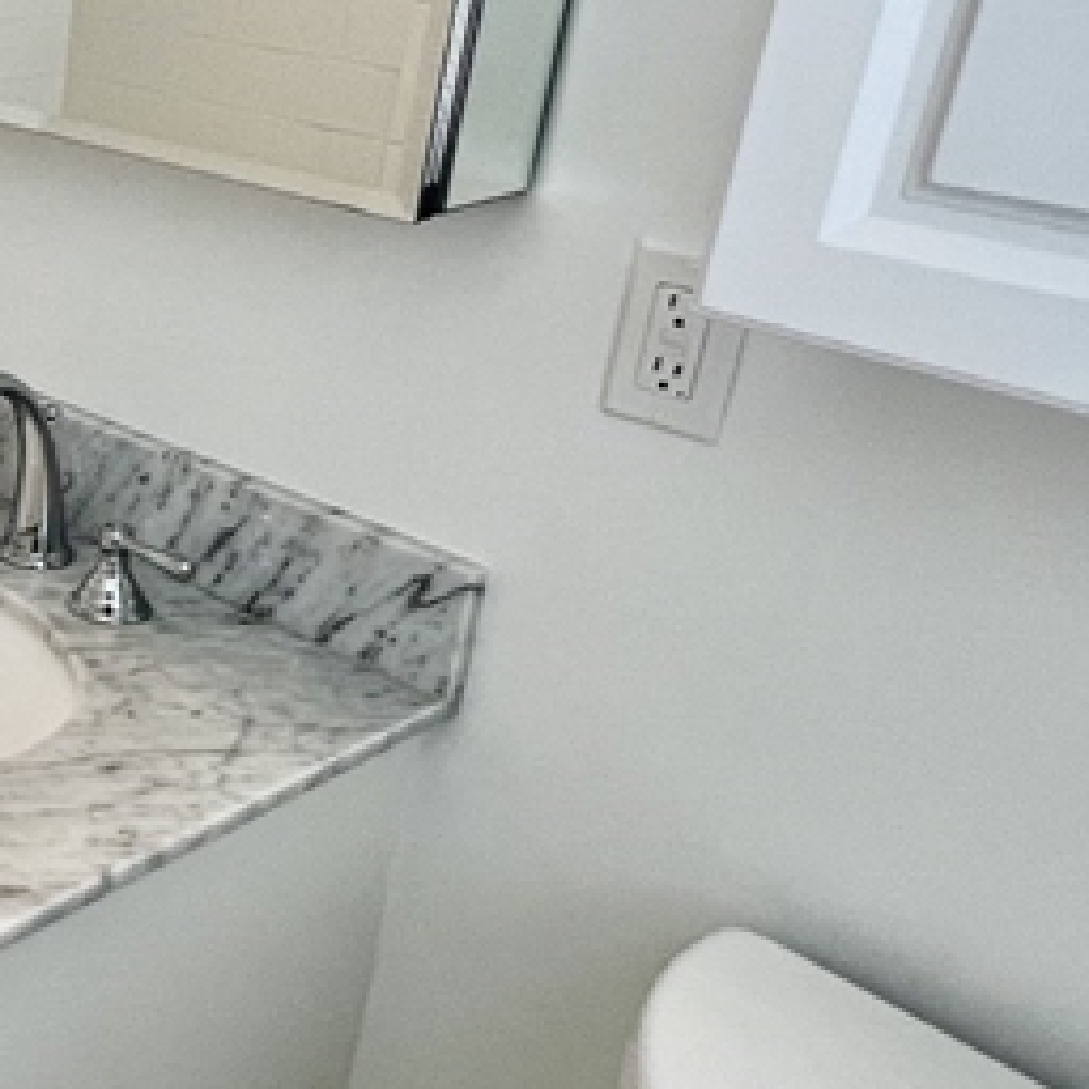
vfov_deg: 36.7
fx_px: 1637
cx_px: -374
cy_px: 468
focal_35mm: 46
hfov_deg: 28.9
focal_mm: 1.57
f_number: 1.8
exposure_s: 1/120
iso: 125
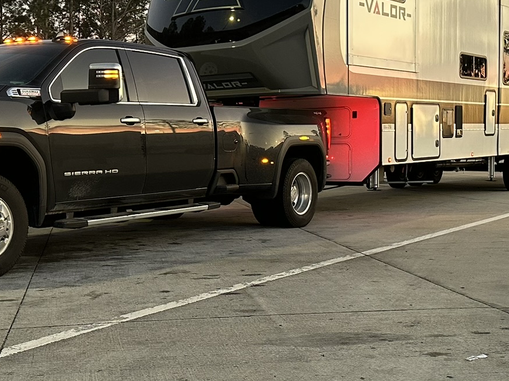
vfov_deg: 26.1
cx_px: 224
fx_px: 823
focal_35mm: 56
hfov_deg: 34.3
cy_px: 203
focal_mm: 6.86
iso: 250
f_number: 1.78
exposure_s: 1/49
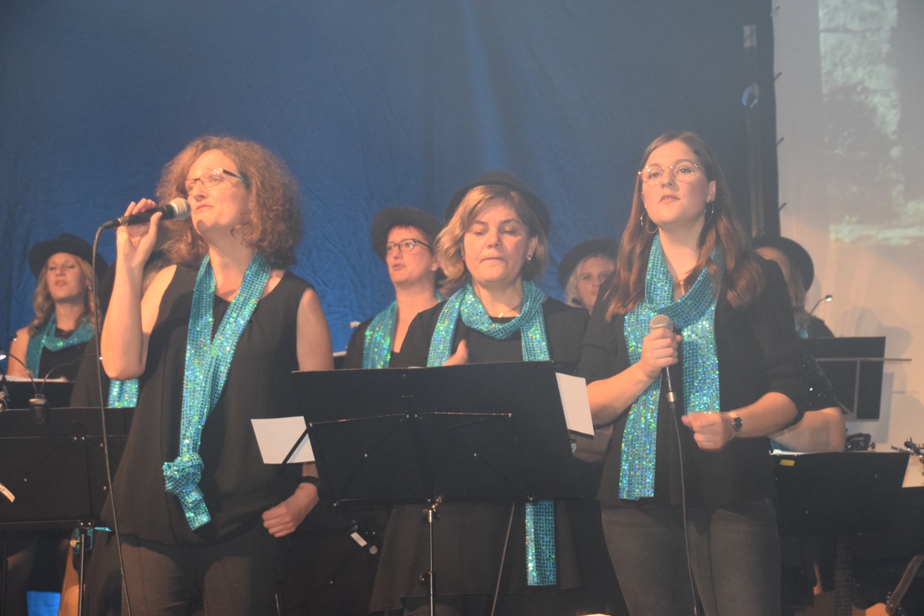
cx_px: 462
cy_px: 308
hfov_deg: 19.5
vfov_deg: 13.0
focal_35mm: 105
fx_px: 2695
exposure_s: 1/60
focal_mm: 70
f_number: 5.6
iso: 2200
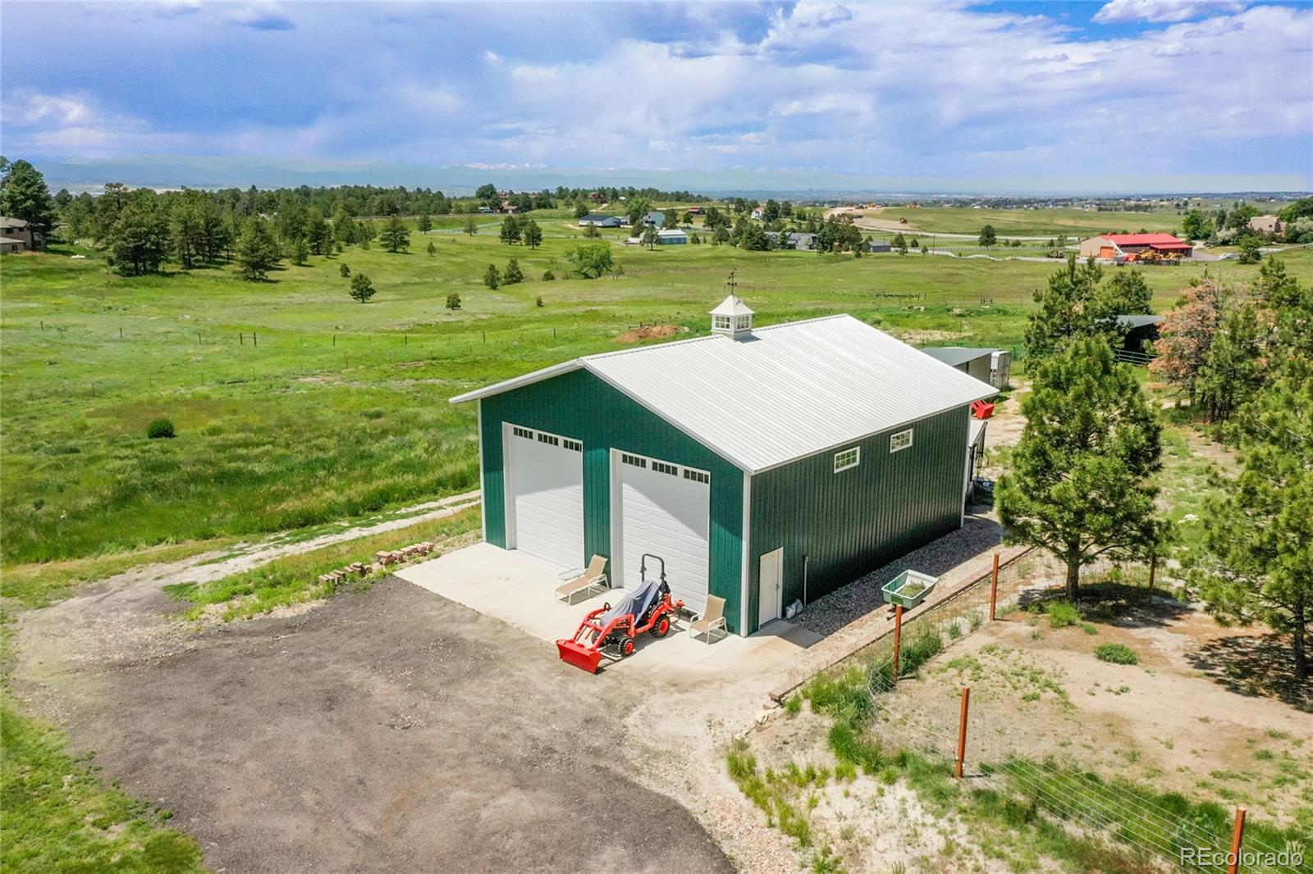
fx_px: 1021
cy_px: 437
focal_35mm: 28
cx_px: 656
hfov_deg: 65.5
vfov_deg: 46.4
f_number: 9
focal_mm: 10.26
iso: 800
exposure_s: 1/2500
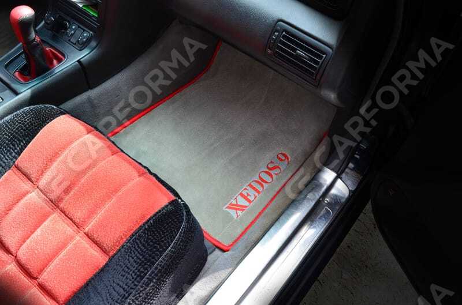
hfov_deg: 59.6
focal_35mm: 32
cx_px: 231
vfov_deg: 41.5
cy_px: 152
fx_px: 403
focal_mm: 21
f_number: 9
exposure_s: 1/40
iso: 400
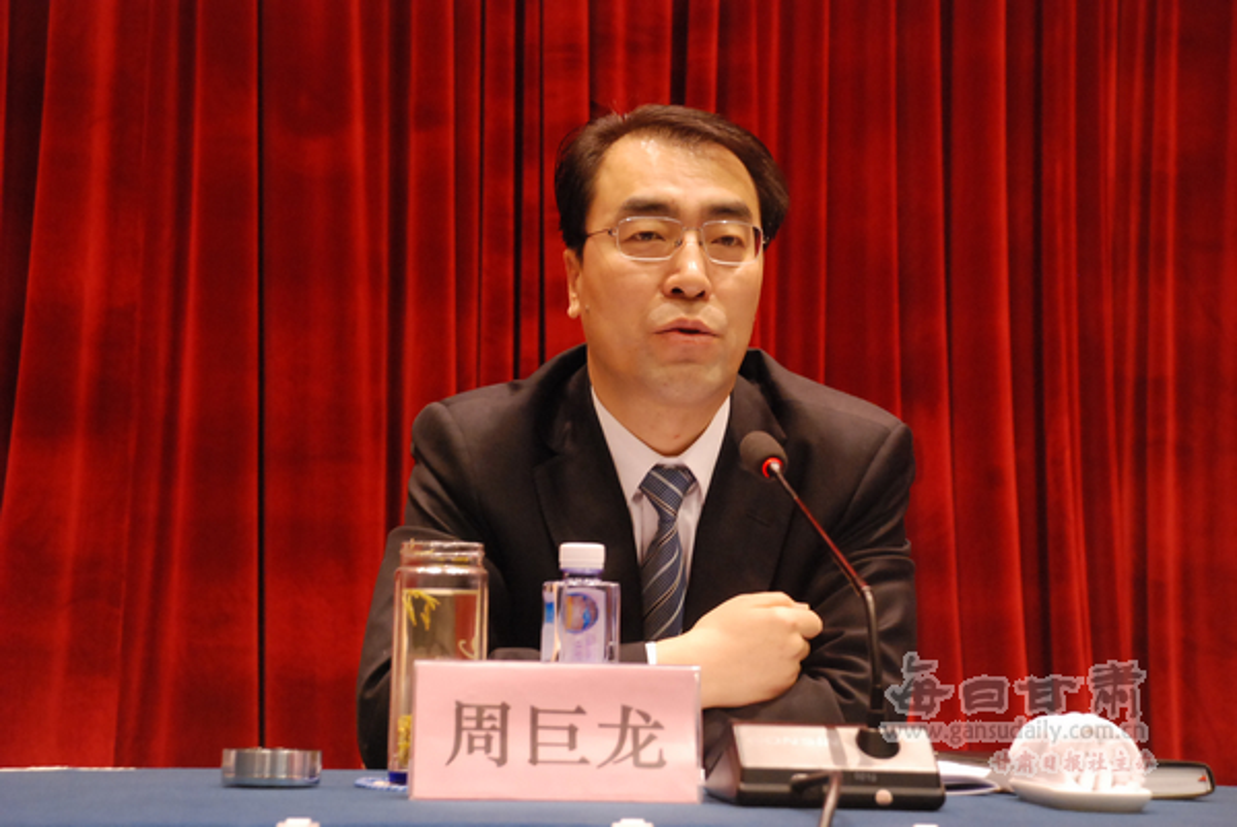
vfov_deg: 13.8
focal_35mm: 99
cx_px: 618
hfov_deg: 20.6
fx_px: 3404
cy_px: 414
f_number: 5.3
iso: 1600
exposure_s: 1/25
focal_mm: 66
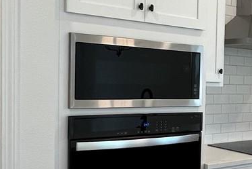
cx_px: 264
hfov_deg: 31.3
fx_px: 406
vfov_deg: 23.4
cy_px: 100
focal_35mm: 58
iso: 160
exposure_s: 1/120
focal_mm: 1.57
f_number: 1.8
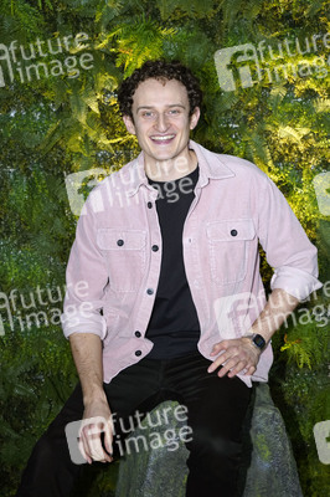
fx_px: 702
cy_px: 248
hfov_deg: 26.4
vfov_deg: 38.9
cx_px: 165
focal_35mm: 51
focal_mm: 51
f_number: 5.6
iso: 2000
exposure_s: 1/160
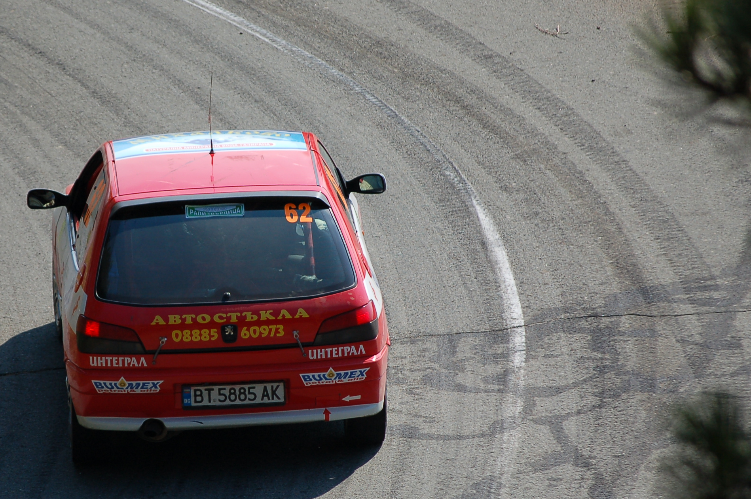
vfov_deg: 4.7
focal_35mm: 290
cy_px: 309
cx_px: 255
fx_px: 6044
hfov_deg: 7.1
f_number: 5
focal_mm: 122
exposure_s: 1/1250
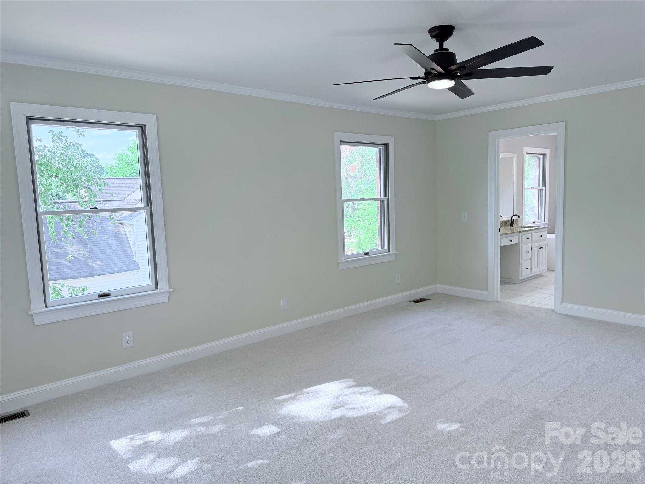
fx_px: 447
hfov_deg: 71.6
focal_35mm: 24
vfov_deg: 56.8
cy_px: 242
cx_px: 322
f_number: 1.78
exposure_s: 1/225
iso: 100
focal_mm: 6.76
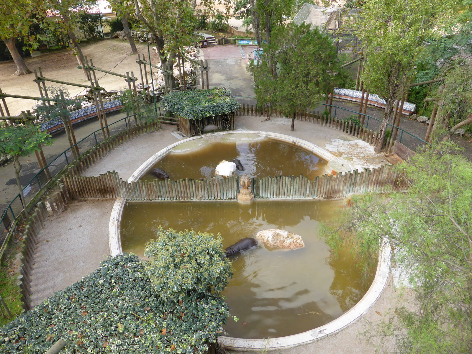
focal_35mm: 25
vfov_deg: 54.9
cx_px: 236
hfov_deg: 69.4
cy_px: 177
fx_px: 341
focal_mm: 4.3
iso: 125
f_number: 3.3
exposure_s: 1/250
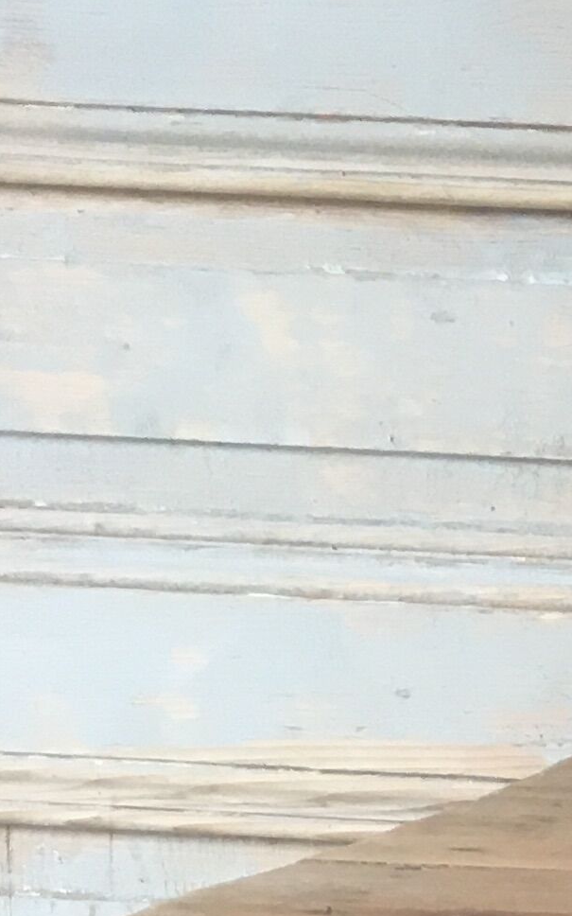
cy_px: 1723
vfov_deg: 14.2
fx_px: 3193
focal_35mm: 128
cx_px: 1396
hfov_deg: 9.1
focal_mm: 4.15
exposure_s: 1/33
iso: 50
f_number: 2.2
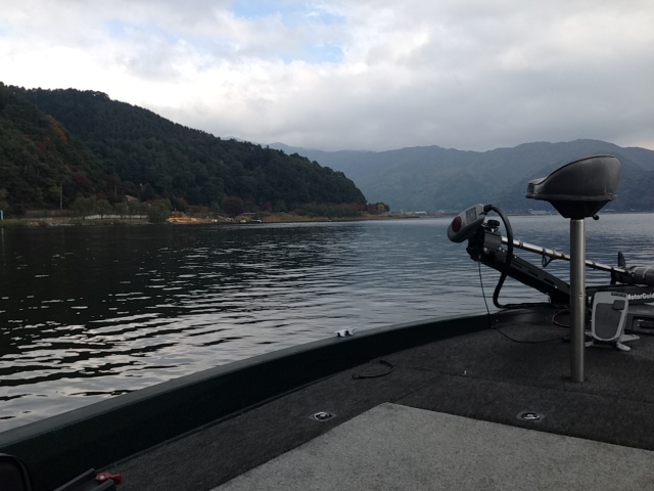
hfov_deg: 55.4
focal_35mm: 33
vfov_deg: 42.9
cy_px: 246
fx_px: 623
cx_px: 327
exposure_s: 1/935
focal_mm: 4.13
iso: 50
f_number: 2.4
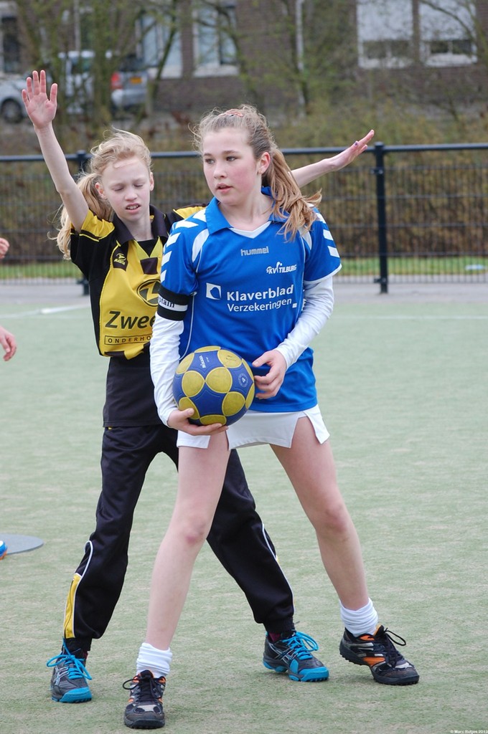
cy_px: 367
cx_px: 244
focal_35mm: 138
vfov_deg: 14.9
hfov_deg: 9.9
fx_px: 2813
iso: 400
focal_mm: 92
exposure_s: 1/500
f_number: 5.6
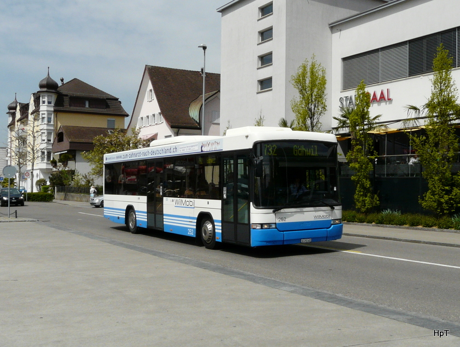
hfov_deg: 61.6
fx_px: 386
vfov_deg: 48.3
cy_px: 174
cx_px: 230
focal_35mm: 29
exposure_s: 1/500
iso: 100
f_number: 7.1
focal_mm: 4.7
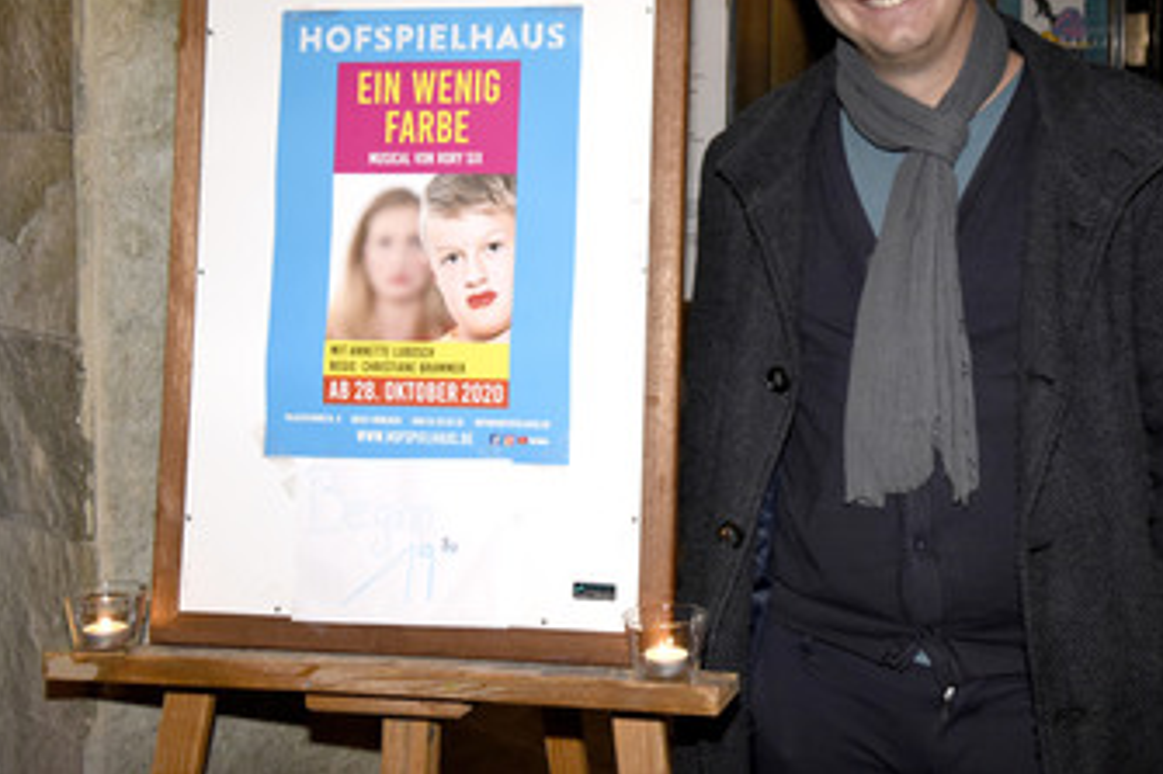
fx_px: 2002
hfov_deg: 32.3
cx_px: 713
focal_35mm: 62
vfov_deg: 21.8
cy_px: 257
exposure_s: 1/60
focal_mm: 46
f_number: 6.3
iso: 3200
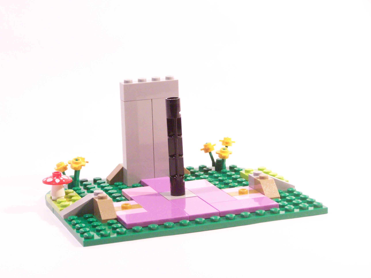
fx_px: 1125
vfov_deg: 14.1
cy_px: 139
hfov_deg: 18.7
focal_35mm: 105
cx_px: 186
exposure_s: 1/30
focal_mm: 17.5
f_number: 3.6
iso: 400
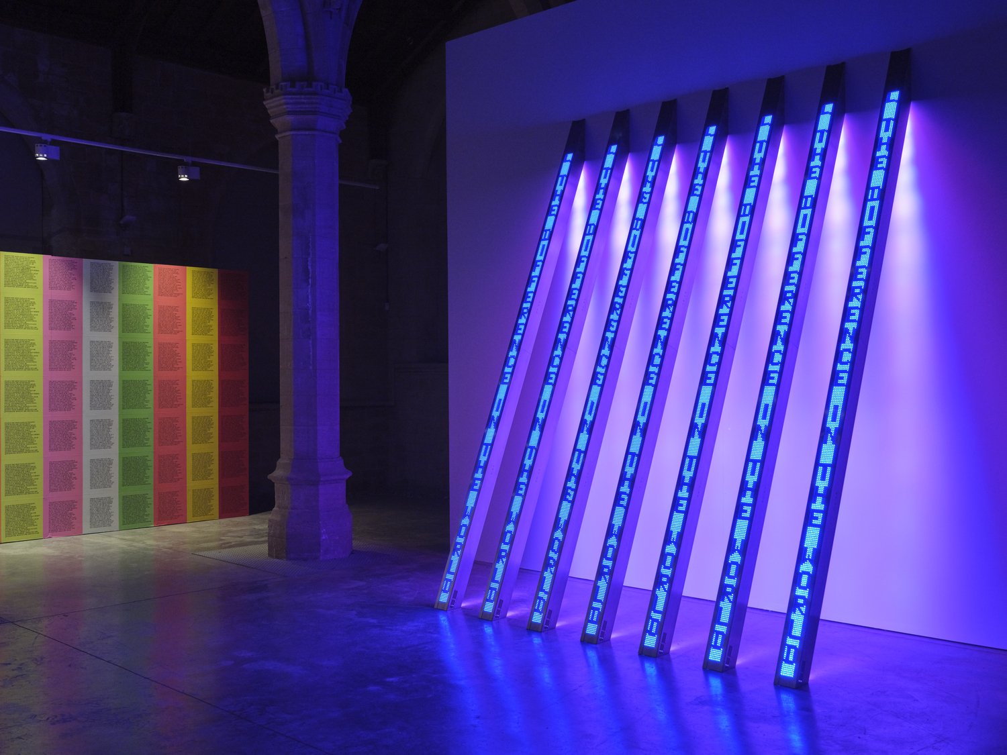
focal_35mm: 36
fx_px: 1047
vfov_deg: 39.7
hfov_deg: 51.4
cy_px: 378
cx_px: 504
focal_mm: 45
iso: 400
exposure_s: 1/80
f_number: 8
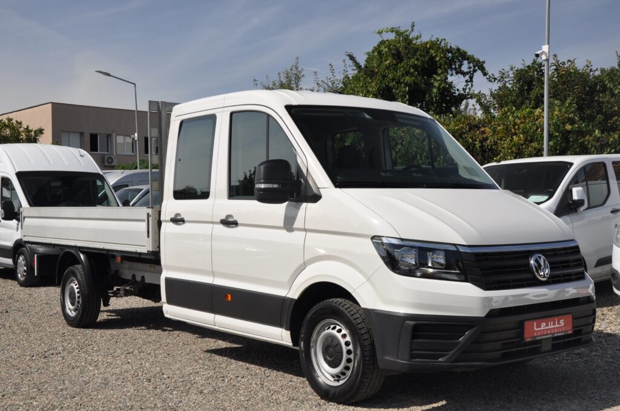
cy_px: 206
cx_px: 310
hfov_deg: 46.5
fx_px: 722
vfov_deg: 31.8
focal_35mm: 42
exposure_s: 1/500
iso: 500
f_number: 11
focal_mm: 28
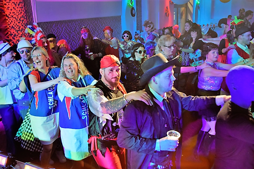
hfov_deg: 47.9
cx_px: 127
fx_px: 286
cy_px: 84
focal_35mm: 40
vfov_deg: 33.0
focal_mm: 27
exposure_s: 1/60
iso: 720
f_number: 4
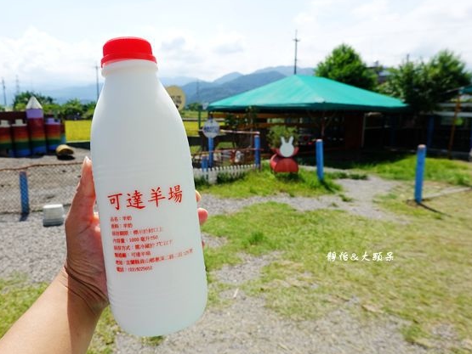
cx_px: 200
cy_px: 179
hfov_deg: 64.9
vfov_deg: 51.4
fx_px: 368
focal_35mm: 27
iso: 125
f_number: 4
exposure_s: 1/1000
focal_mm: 9
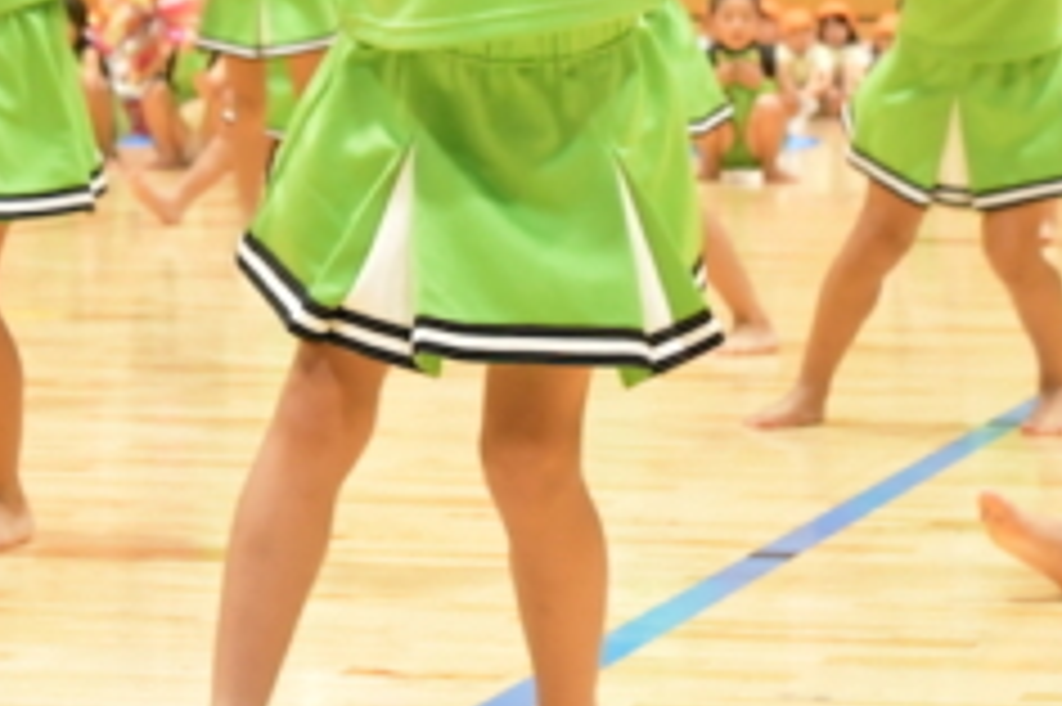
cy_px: -72
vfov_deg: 7.1
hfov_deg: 10.8
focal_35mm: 191
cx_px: 364
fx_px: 5630
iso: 6400
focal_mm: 50
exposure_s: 1/200
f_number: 7.1
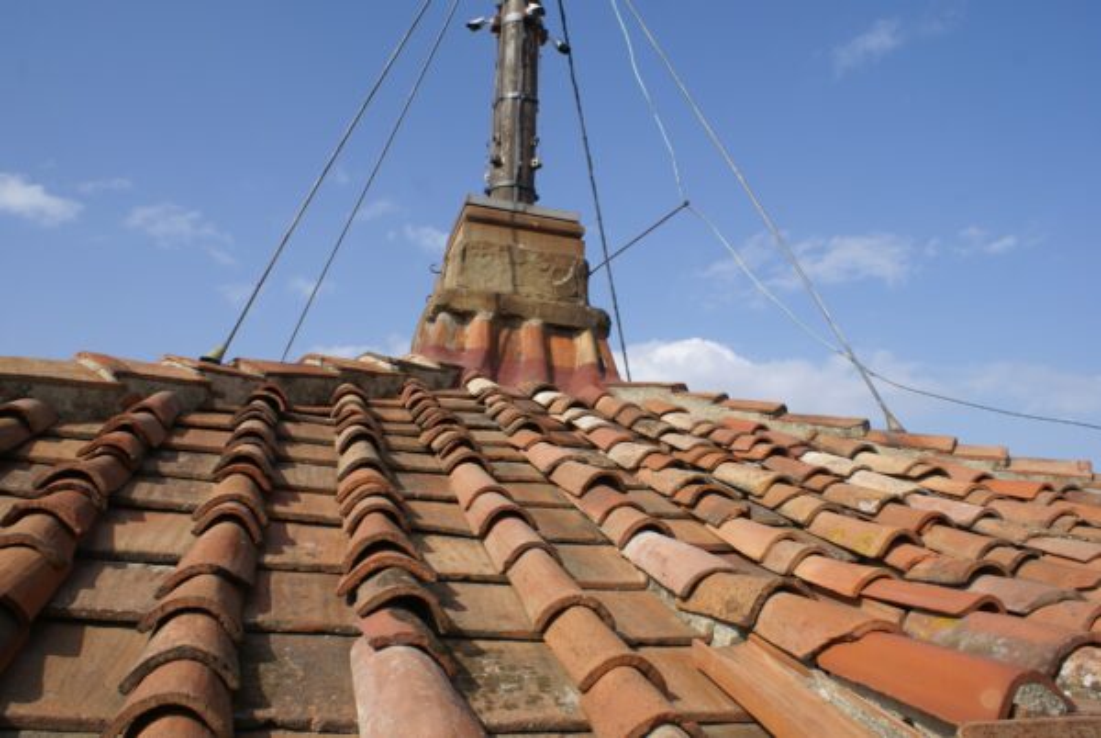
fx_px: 827
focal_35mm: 27
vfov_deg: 48.1
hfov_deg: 67.3
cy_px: 369
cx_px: 550
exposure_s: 1/200
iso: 100
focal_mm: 18
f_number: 10
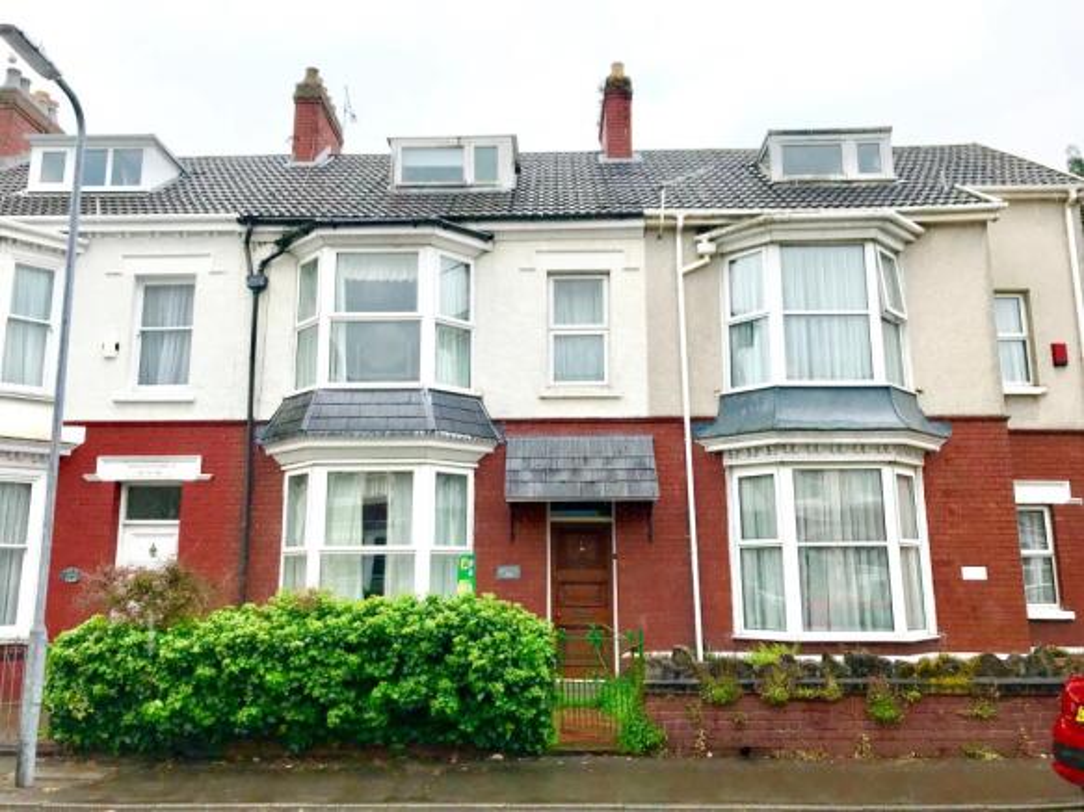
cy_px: 406
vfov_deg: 49.7
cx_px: 542
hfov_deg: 63.5
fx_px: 877
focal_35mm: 28
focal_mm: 3.99
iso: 20
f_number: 1.8
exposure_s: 1/602
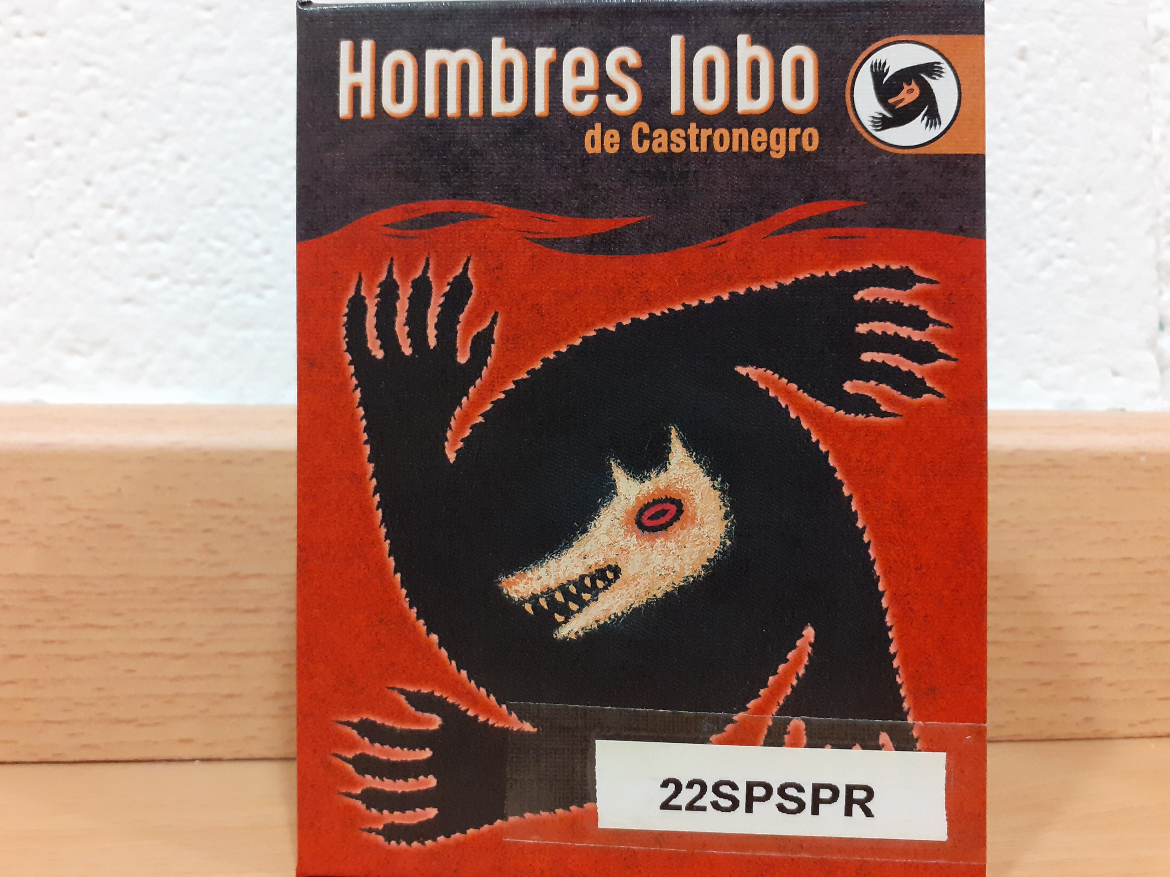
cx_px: 585
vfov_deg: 51.4
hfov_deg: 65.3
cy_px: 438
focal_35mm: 27
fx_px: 913
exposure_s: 1/25
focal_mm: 3.6
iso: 200
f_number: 1.9
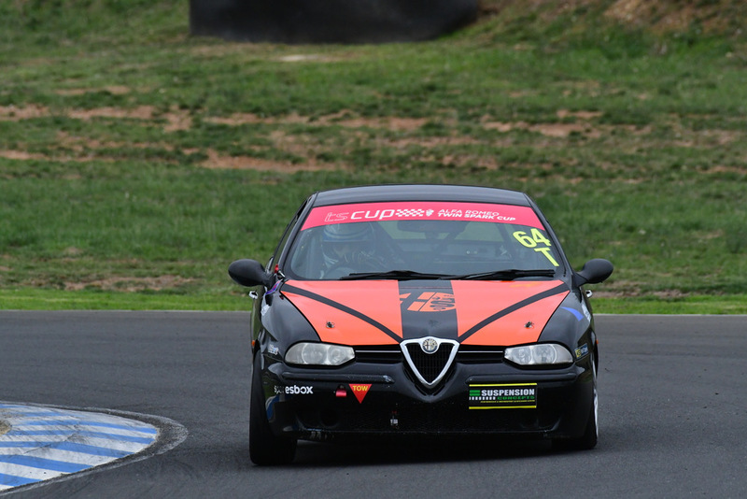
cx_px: 374
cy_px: 250
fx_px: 15567
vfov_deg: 1.8
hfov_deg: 2.7
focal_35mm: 750
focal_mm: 500
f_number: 10
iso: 2000
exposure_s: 1/640
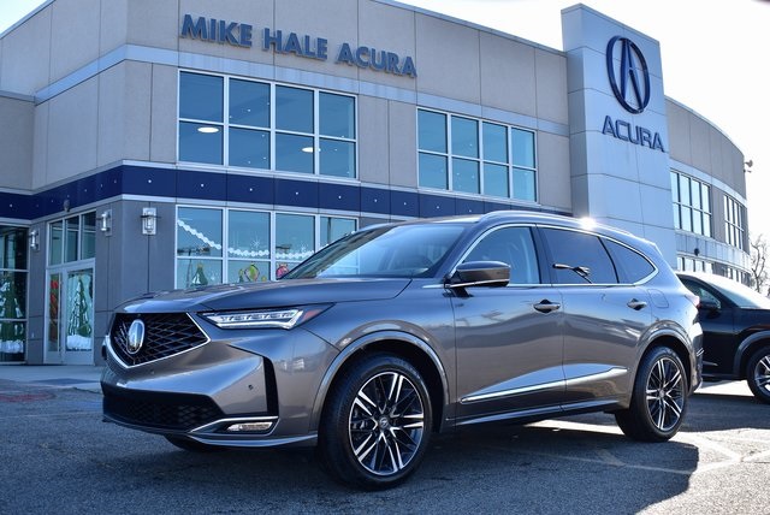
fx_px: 867
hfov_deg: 47.9
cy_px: 258
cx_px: 385
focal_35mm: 40
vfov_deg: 33.1
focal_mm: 27
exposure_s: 1/160
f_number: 6.3
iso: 100
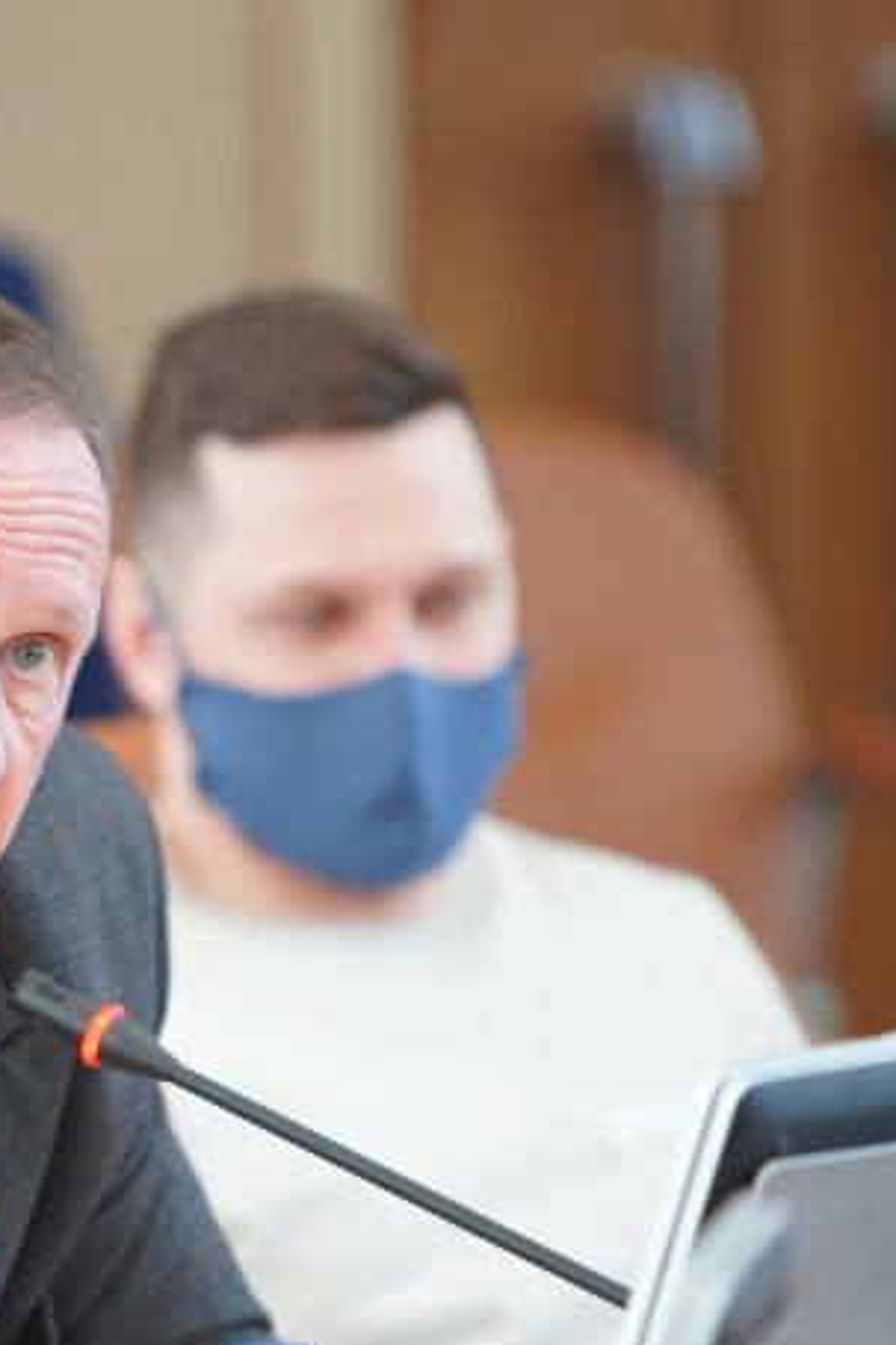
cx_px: -231
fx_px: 16811
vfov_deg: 4.6
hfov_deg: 3.0
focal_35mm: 450
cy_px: 862
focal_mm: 200
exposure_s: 1/320
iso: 1250
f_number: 2.8
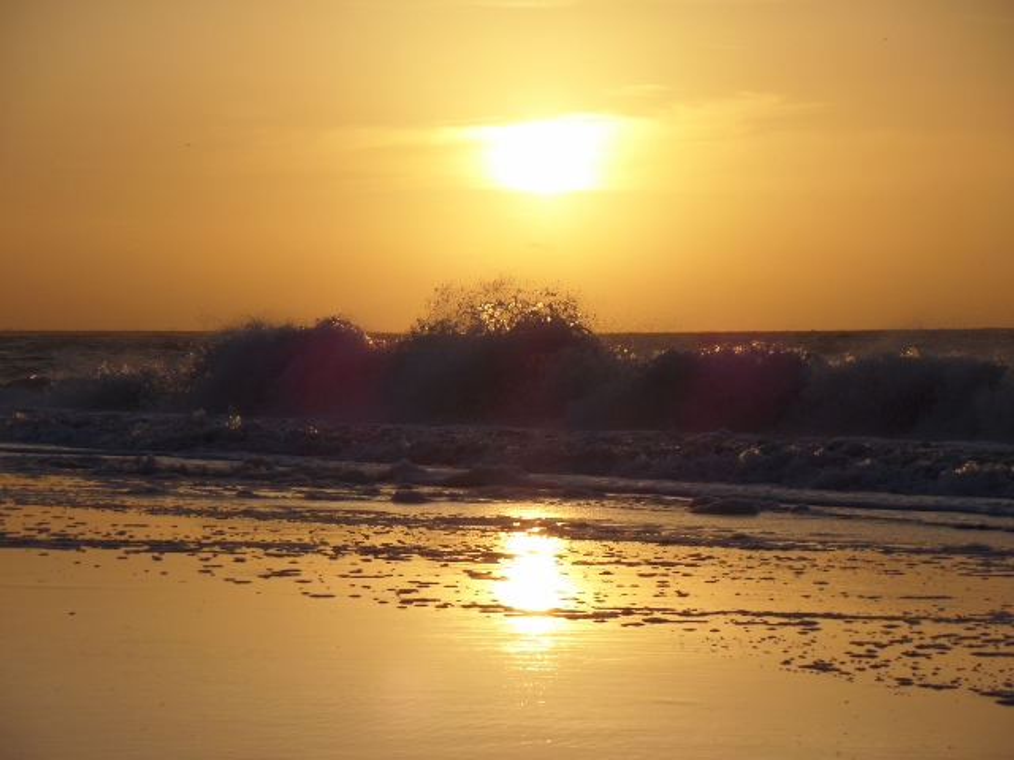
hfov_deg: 14.0
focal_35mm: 141
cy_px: 380
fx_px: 4130
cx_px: 507
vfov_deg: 10.5
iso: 100
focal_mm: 25.2
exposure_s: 1/1500
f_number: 4.8
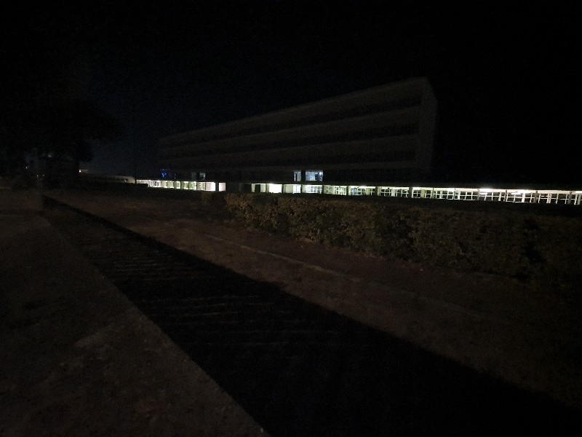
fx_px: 219
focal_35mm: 13
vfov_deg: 89.9
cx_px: 291
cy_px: 218
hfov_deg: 106.2
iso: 1600
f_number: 2.2
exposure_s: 1/8
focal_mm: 1.8
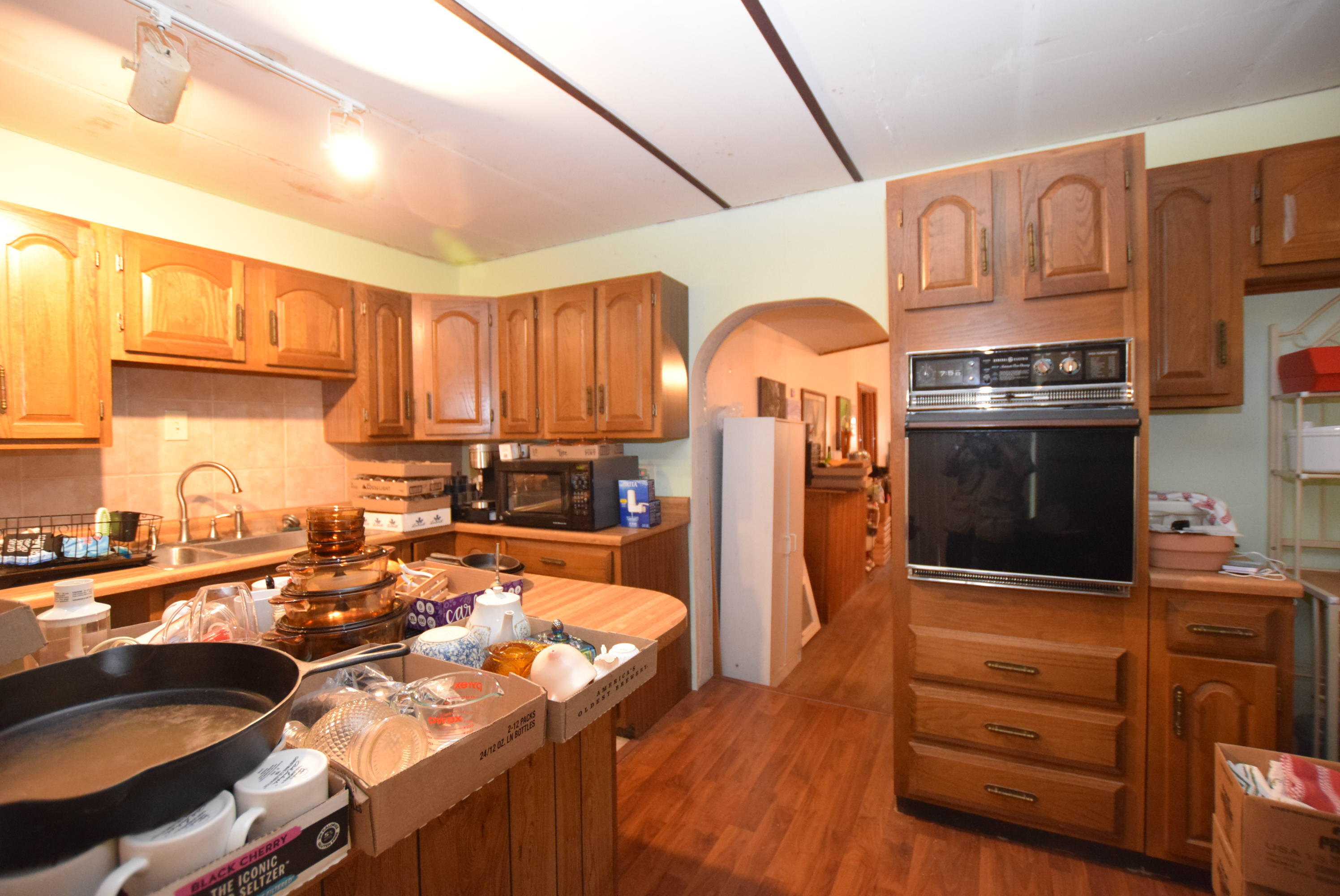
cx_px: 670
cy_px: 448
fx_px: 559
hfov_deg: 100.3
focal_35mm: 15
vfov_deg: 77.4
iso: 3200
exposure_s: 1/60
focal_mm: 10
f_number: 3.5
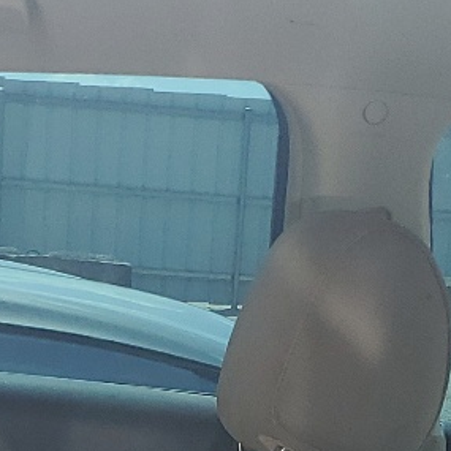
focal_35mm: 129
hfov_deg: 13.4
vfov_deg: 12.0
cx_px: 11
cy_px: 915
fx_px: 1901
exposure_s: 1/385
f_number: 1.5
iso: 50
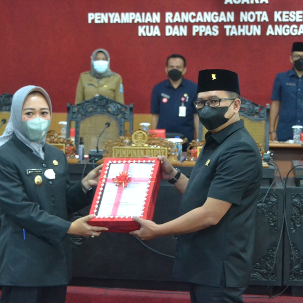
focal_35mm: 73
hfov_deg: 23.7
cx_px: 134
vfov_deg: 23.7
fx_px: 723
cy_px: 151
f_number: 4.2
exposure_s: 1/13
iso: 3200
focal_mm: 38
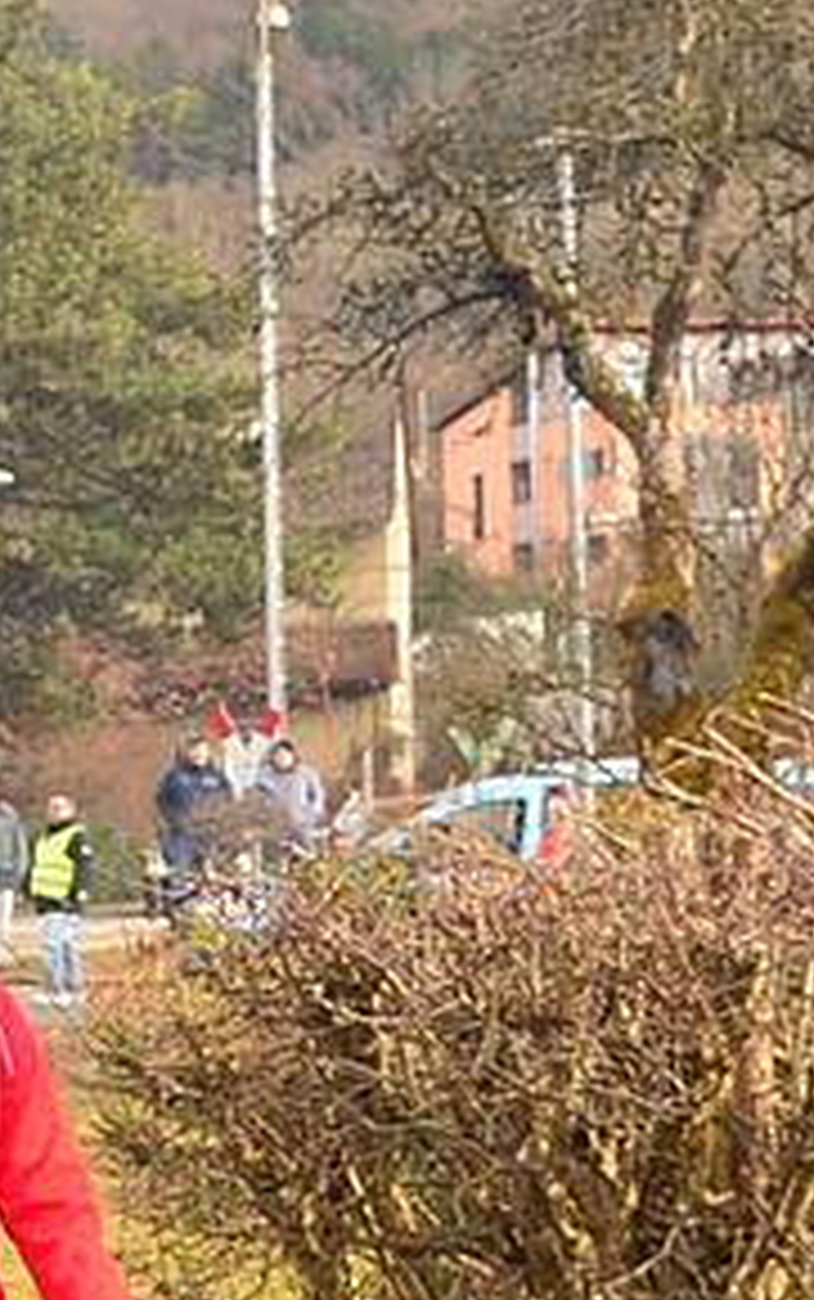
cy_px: 850
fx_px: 5454
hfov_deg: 7.8
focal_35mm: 154
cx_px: -1336
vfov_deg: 13.6
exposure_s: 1/320
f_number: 5.6
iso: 400
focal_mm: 27
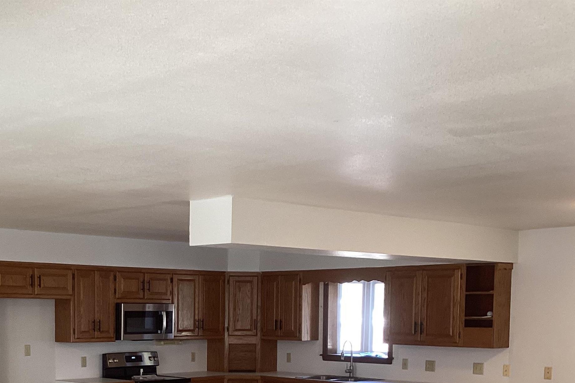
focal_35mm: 54
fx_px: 863
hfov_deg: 36.3
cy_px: 360
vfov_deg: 24.2
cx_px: 165
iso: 160
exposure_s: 1/60
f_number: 2.4
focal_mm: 3.3
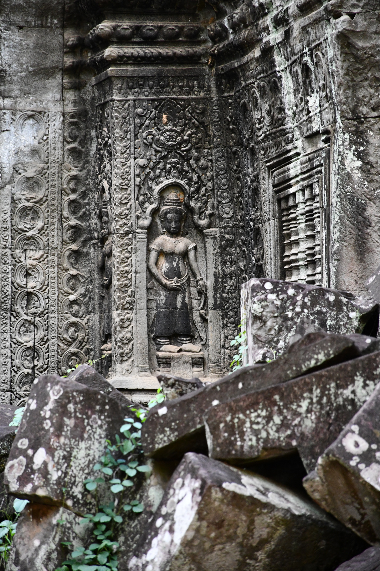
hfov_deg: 6.5
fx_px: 3326
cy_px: 286
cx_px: 190
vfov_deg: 9.8
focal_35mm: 210
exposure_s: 1/250
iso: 2000
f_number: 5.6
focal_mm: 140
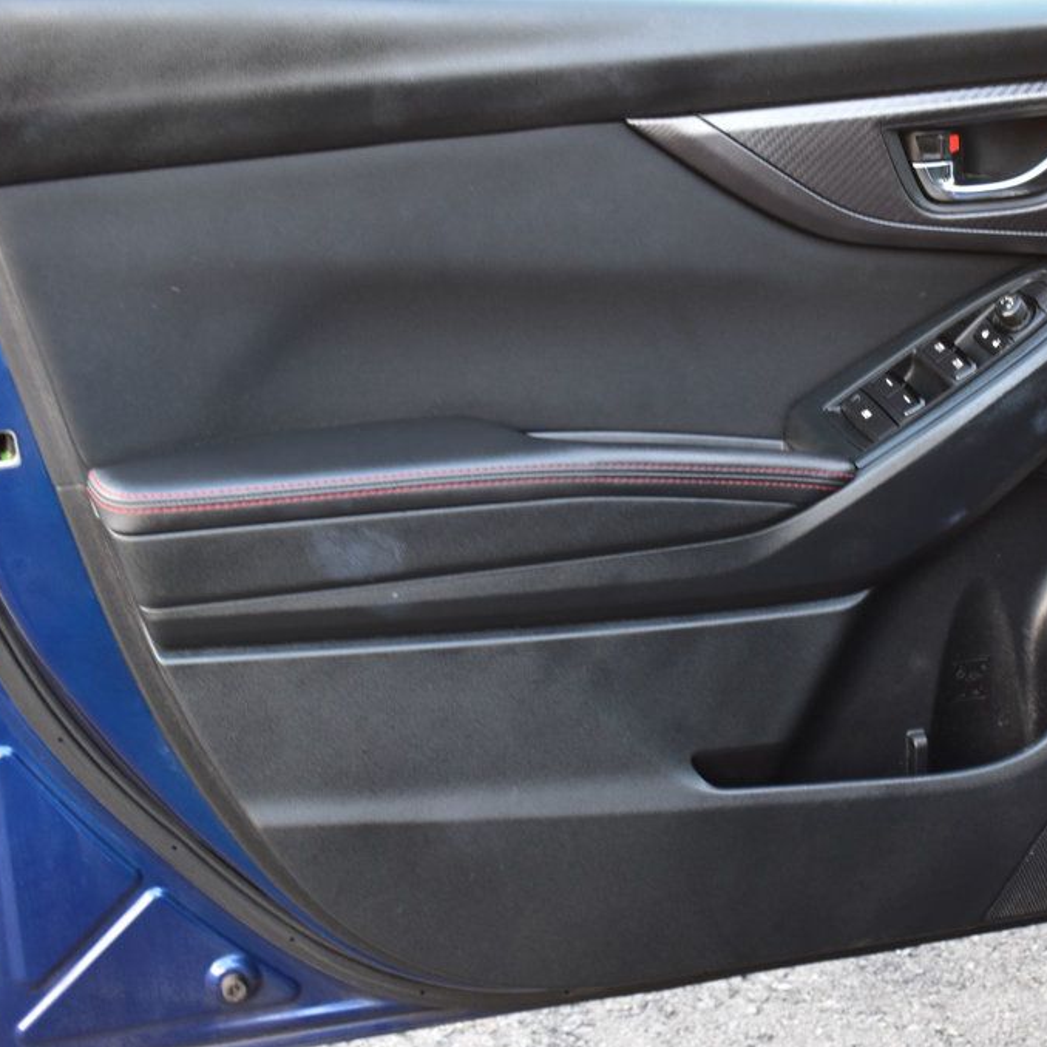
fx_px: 2041
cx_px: 767
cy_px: 525
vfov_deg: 28.8
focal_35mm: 60
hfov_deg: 28.4
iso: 450
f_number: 6.3
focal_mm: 31
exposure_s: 1/15
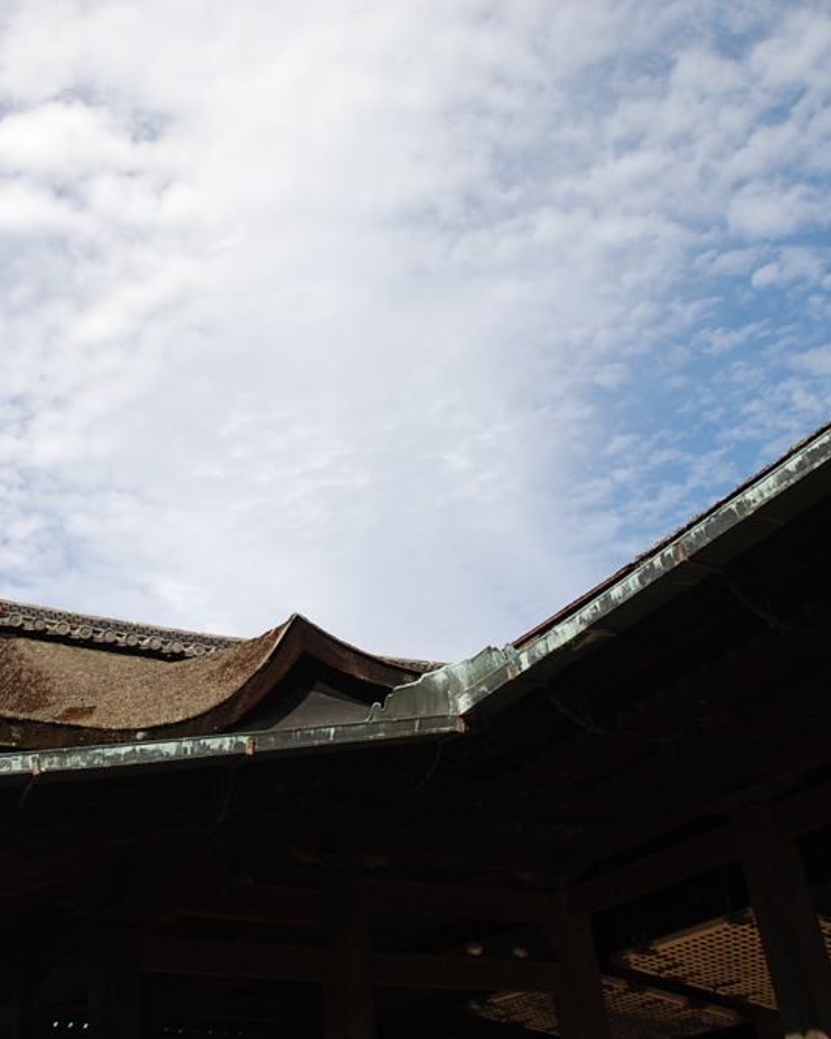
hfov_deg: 39.1
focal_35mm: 37
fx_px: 1129
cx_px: 187
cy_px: 522
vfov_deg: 49.4
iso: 100
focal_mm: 17
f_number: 7.1
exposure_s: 1/200
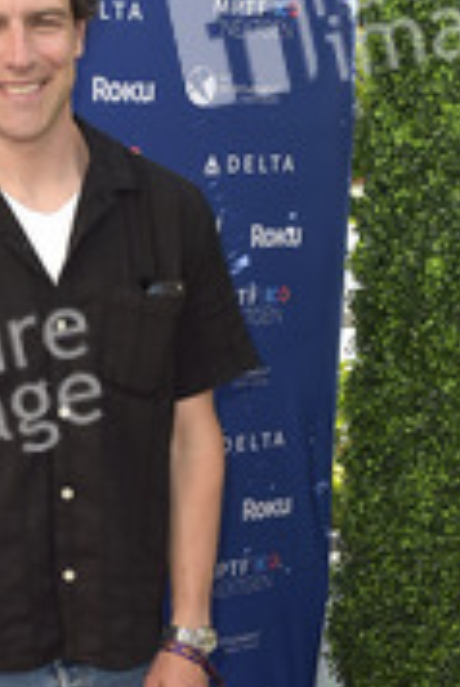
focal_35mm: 81
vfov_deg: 24.4
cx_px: 17
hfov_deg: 16.6
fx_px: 1549
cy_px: 594
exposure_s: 1/250
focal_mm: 36
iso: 250
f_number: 8
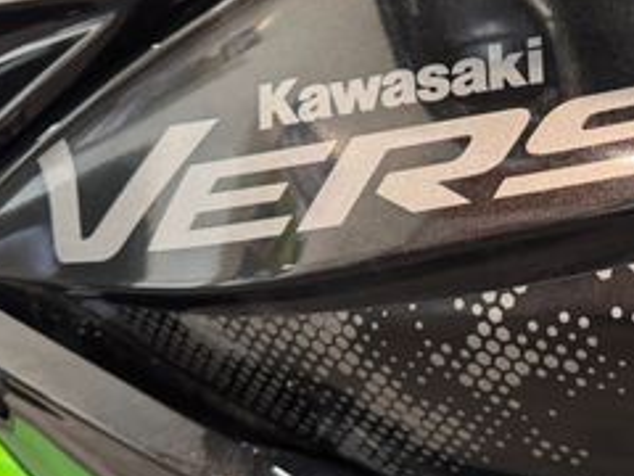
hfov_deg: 27.9
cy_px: 156
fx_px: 1172
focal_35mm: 64
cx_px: 676
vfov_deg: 22.8
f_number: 1.78
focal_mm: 6.76
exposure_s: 1/33
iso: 640
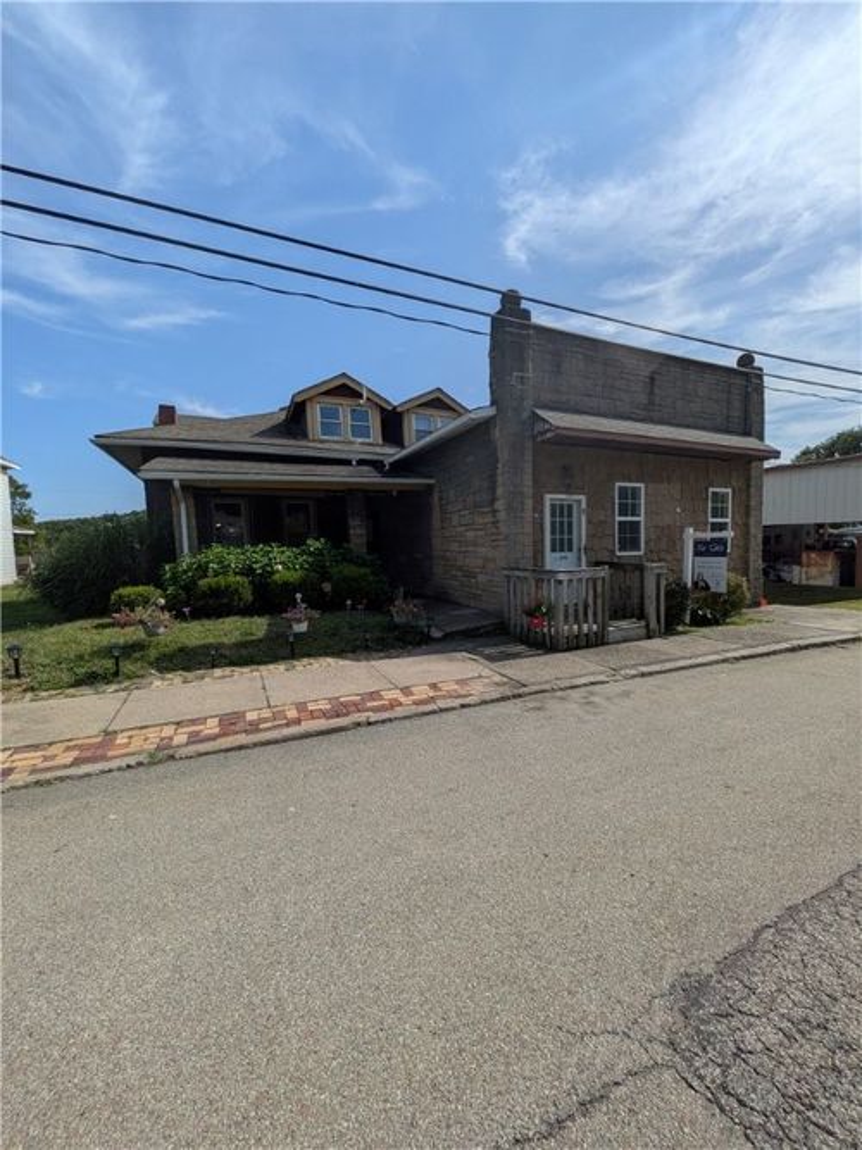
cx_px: 431
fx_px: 465
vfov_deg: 102.1
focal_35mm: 14
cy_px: 575
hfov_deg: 85.7
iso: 54
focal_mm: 1.83
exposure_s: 1/3559
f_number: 2.2
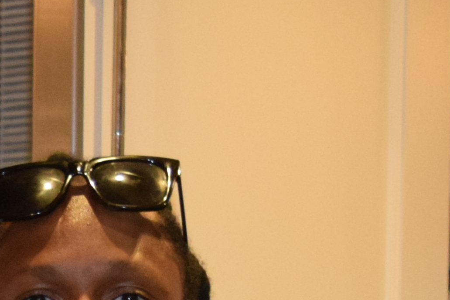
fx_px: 1962
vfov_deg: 8.3
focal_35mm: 157
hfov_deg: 12.1
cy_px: 630
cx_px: -331
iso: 1600
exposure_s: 1/60
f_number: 3.5
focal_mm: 18
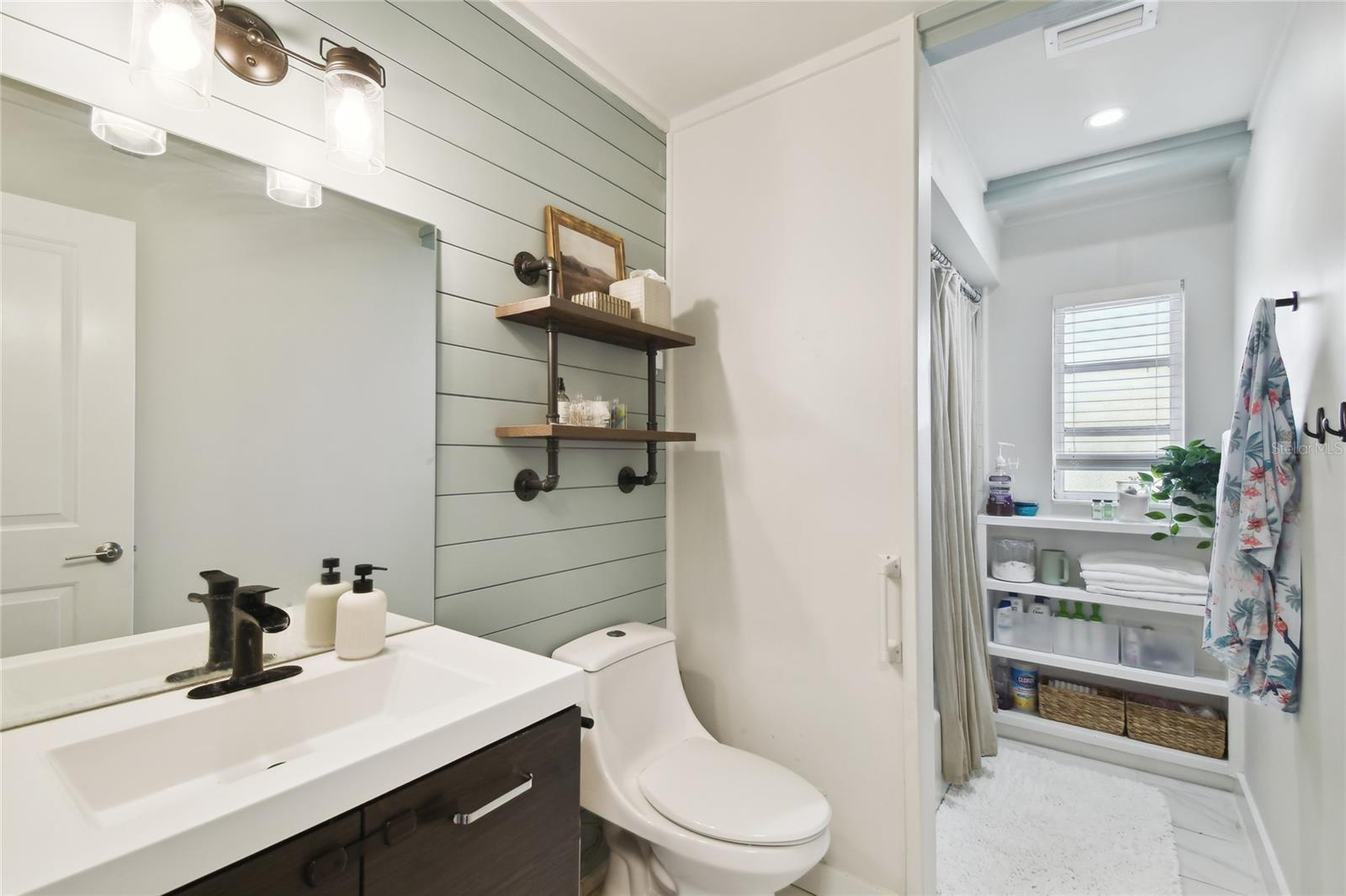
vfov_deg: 77.3
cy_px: 448
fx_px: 561
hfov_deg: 100.4
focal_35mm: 15
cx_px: 673
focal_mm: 10
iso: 100
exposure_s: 1/15
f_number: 7.1
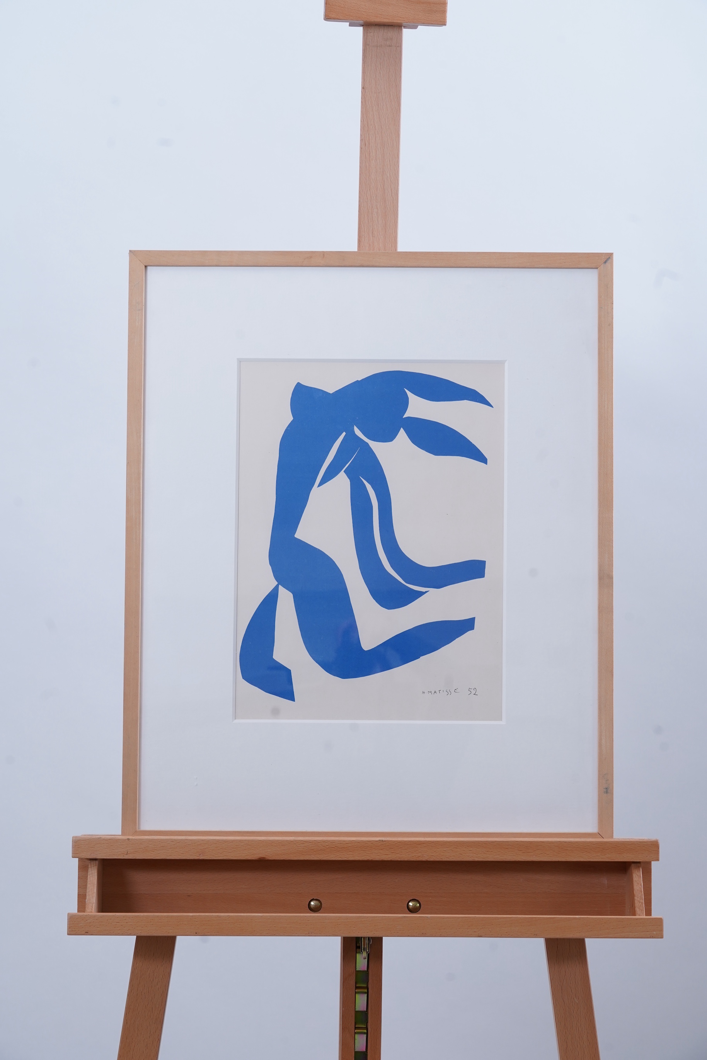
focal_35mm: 78
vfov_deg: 26.0
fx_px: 2297
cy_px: 530
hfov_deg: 17.5
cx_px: 354
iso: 800
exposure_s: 1/125
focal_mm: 78
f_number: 10
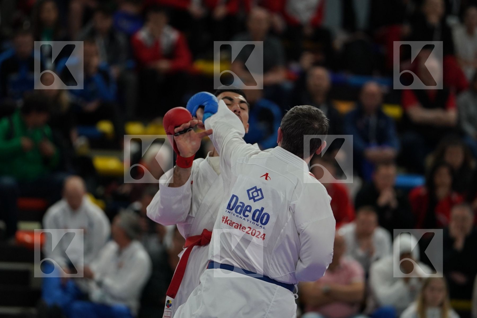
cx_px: 238
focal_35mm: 300
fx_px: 3975
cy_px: 159
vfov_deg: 4.6
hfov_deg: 6.9
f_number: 2.8
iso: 1250
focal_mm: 200
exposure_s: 1/1000
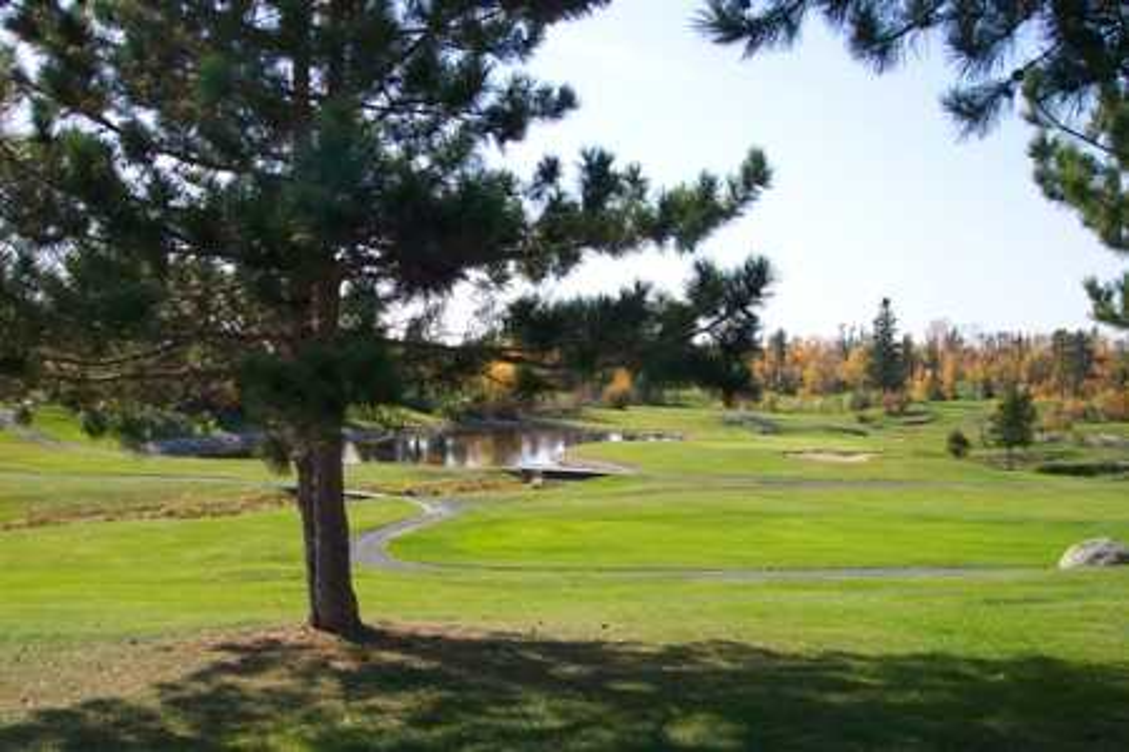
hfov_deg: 50.7
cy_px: 376
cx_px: 564
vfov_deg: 35.1
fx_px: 1192
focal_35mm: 38
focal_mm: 8
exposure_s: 1/500
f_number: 4.8
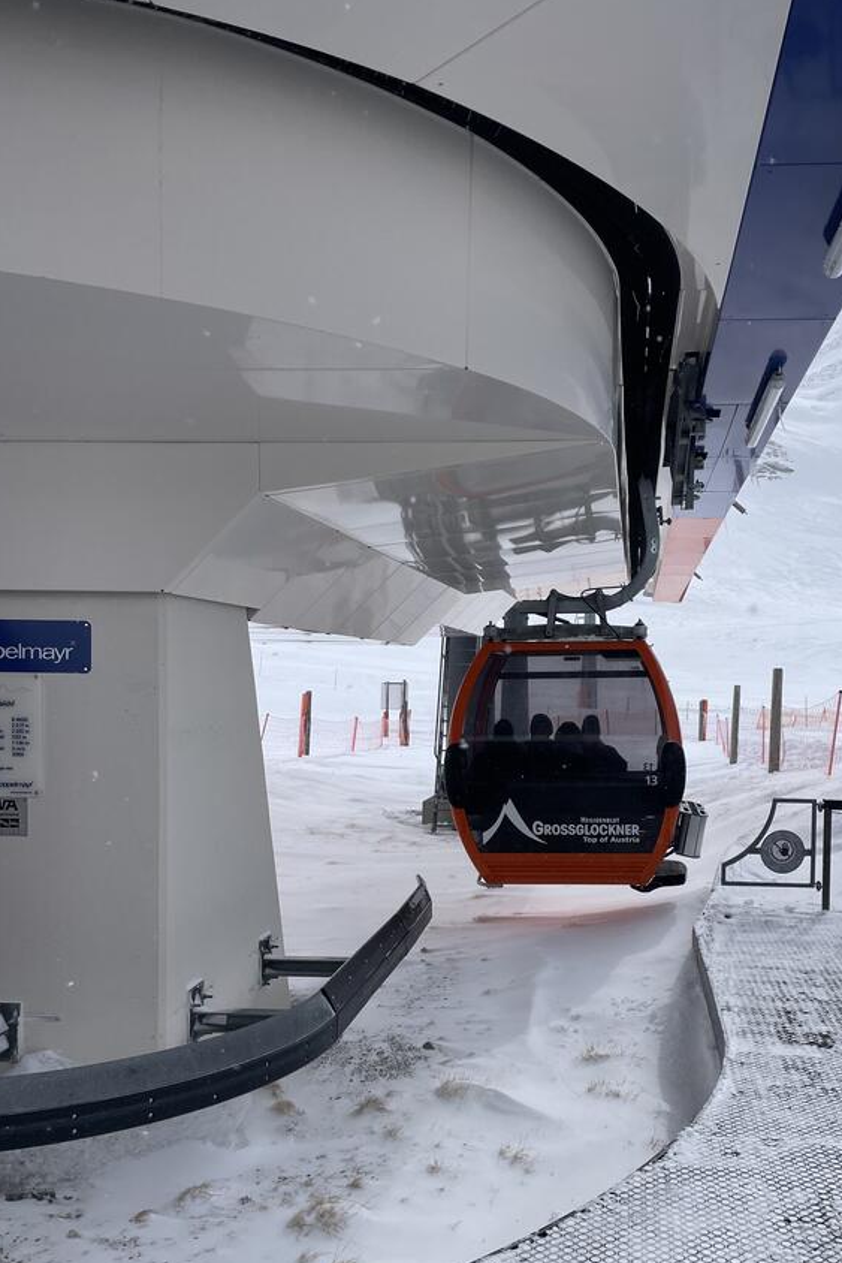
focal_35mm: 33
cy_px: 738
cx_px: 539
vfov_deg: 56.9
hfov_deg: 39.6
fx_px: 1157
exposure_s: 1/8403
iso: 32
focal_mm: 4.2
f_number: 1.6
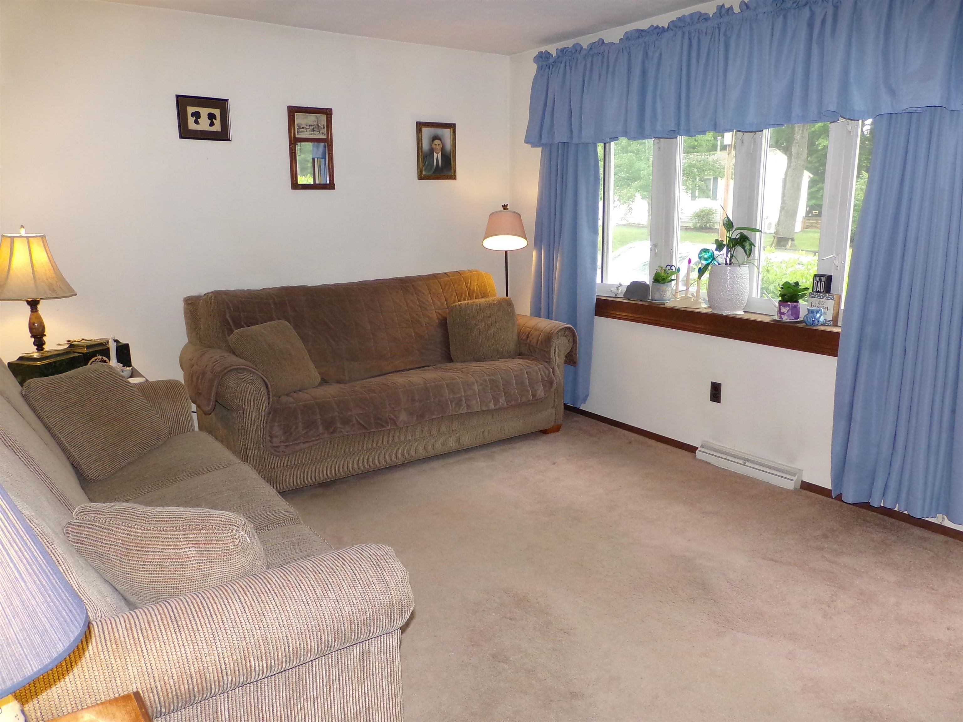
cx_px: 482
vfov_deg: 53.1
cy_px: 361
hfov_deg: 67.3
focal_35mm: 26
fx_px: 723
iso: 200
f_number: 3.2
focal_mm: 4.7
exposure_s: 1/34
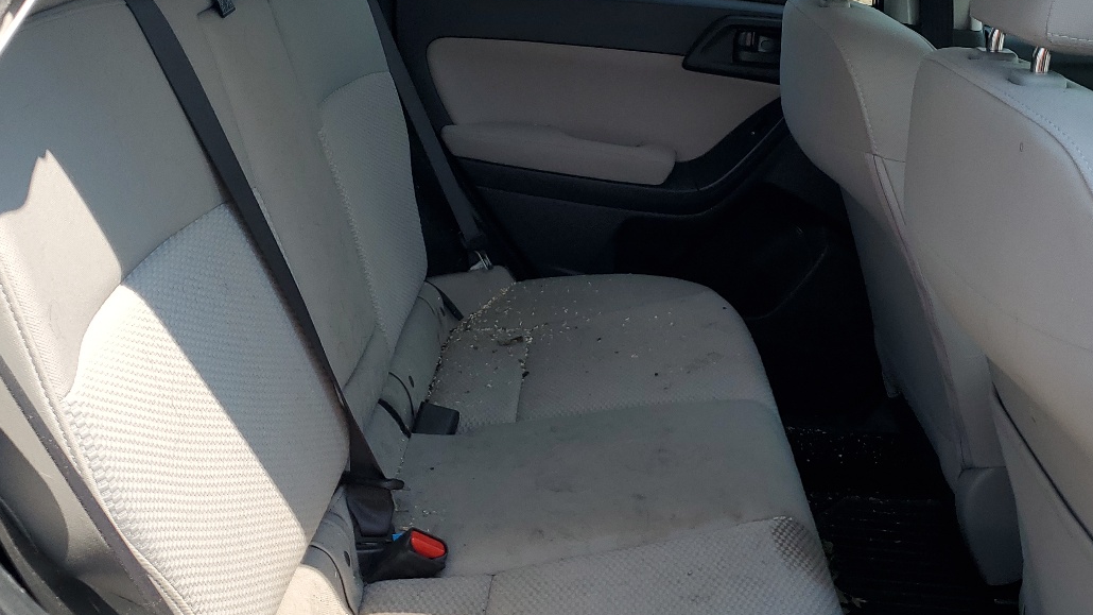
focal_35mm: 44
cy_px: 230
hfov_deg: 46.2
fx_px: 1275
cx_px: 645
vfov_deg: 27.0
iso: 50
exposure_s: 1/1250
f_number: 1.5
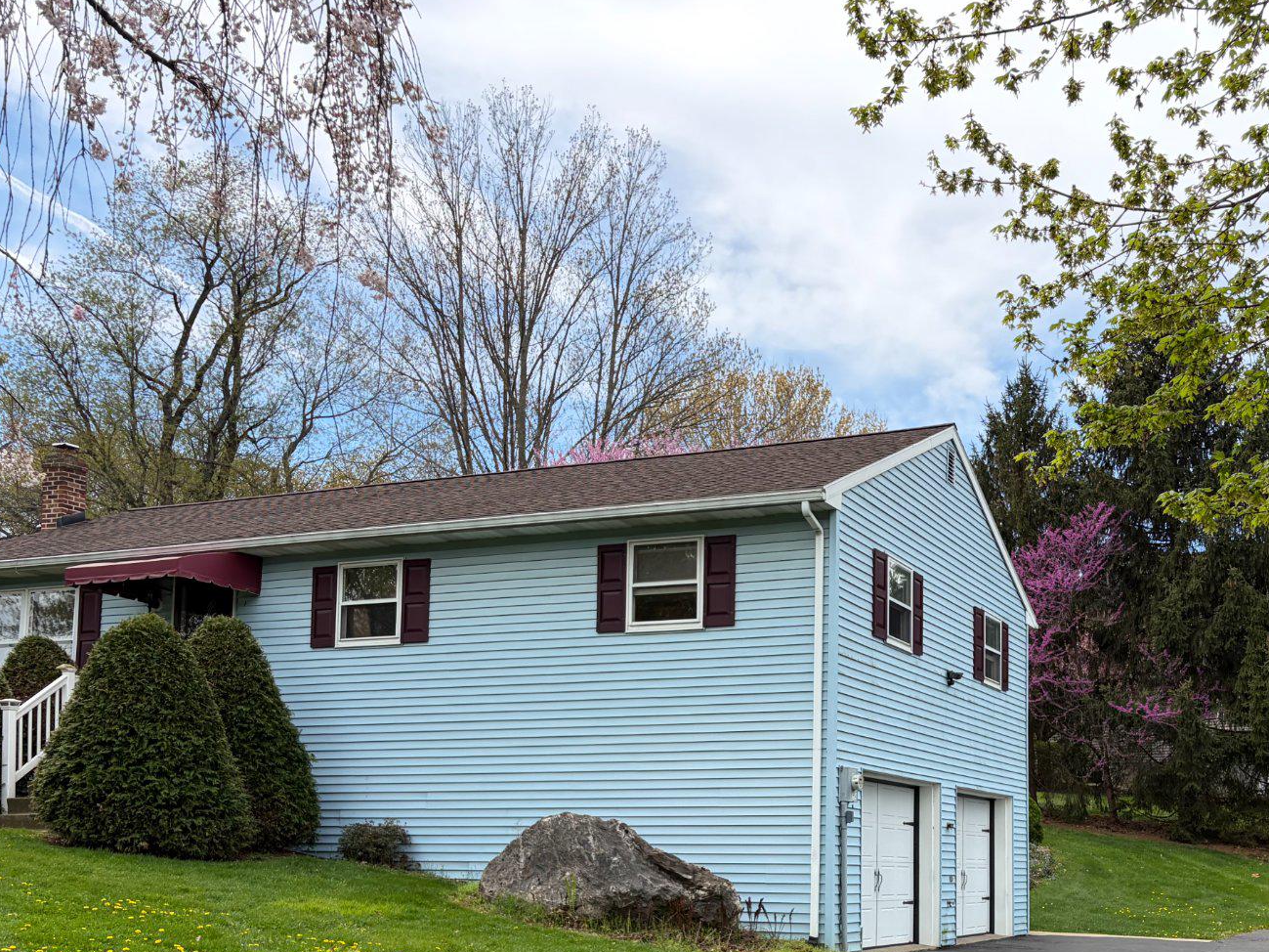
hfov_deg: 45.3
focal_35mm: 41
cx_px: 802
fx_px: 1503
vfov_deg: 34.2
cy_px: 739
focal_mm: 5.96
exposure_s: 1/2012
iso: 64
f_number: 1.6
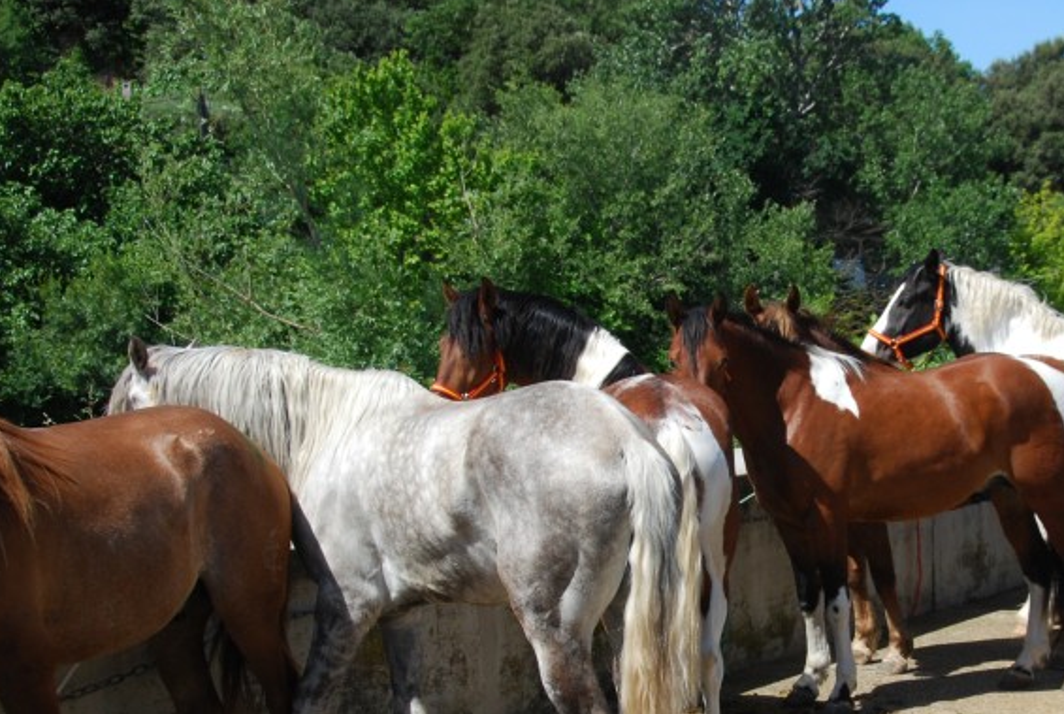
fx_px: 2037
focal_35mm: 69
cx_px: 741
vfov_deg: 19.8
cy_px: 503
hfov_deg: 29.0
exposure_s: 1/500
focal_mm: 29
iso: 400
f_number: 11
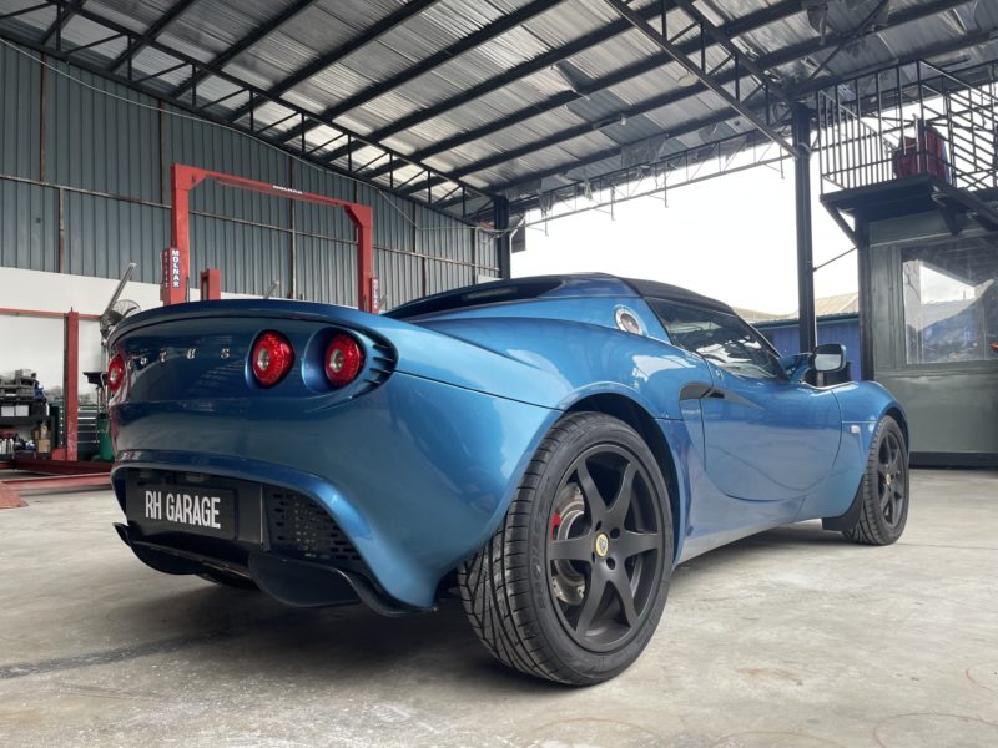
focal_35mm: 26
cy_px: 374
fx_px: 750
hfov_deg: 67.3
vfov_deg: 53.1
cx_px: 499
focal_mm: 4.2
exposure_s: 1/170
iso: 32
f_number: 1.6
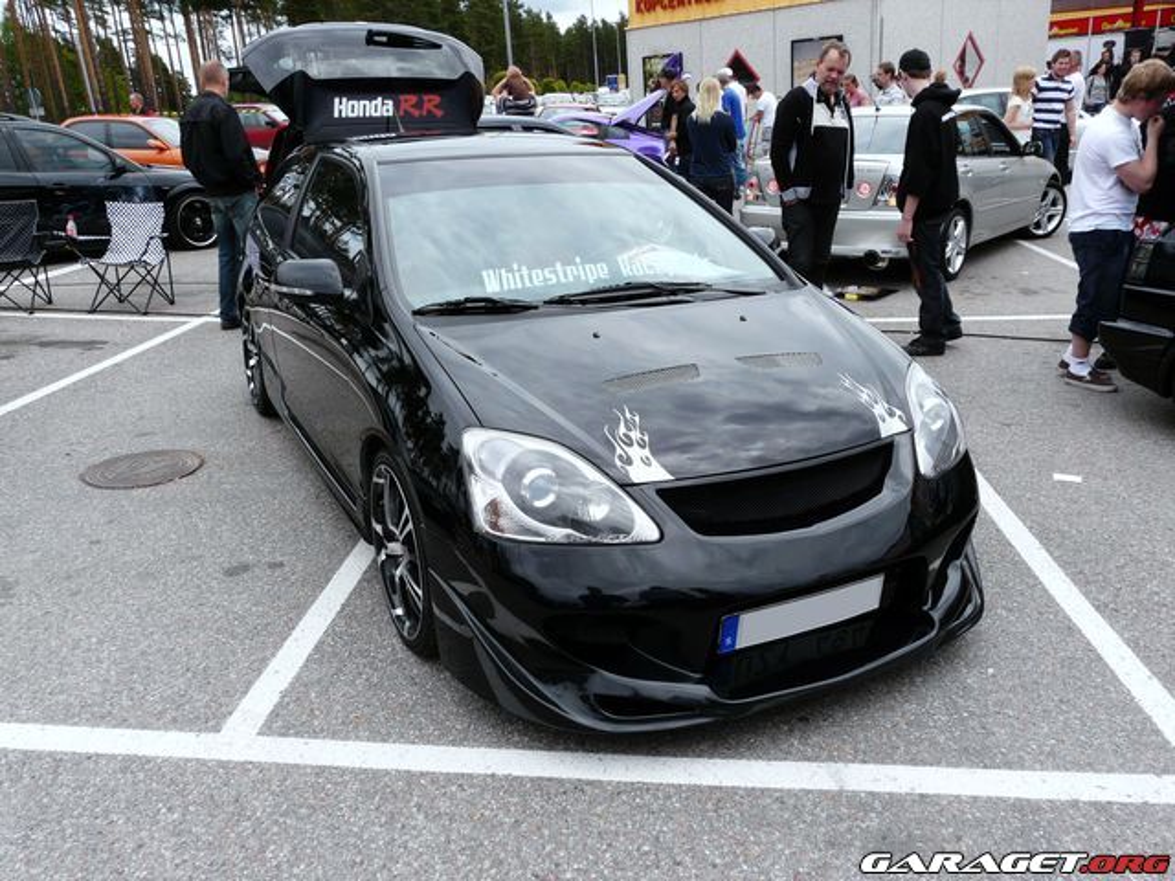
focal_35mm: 28
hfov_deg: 63.4
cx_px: 588
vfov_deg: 49.7
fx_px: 950
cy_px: 440
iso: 100
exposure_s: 1/250
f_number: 5.6
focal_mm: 4.6
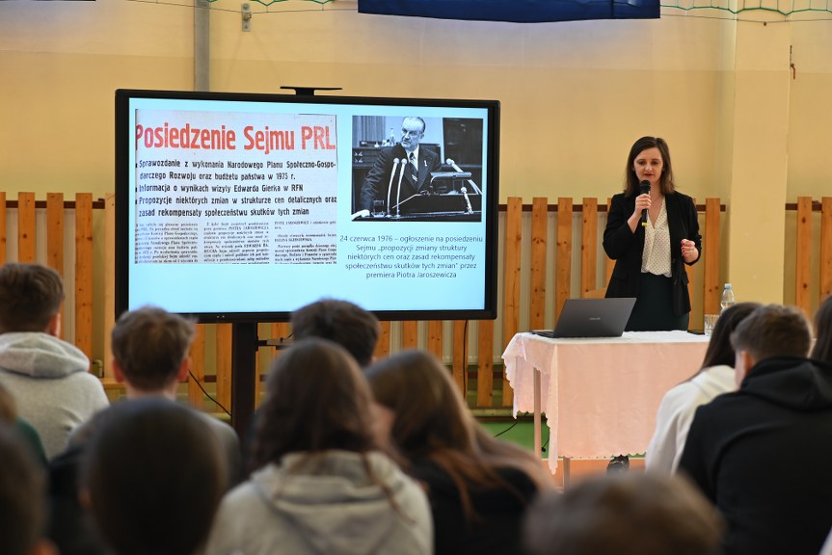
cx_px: 416
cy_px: 278
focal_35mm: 85
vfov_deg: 16.1
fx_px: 1965
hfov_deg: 23.9
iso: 450
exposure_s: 1/125
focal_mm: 85
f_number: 2.8
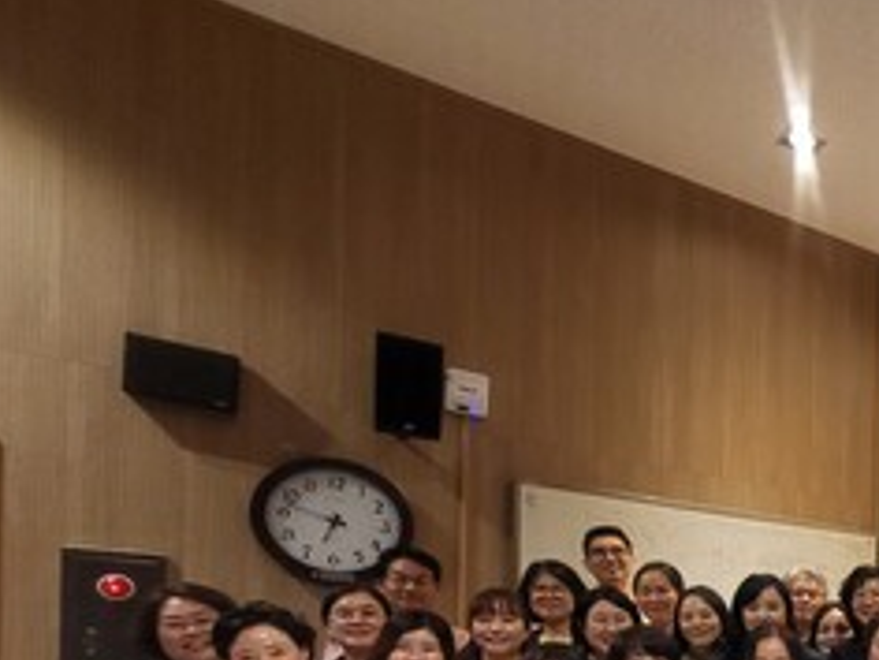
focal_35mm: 33
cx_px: 1080
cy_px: 690
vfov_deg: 37.4
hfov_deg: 38.7
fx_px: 838
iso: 320
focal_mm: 1.74
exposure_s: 1/60
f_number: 2.2
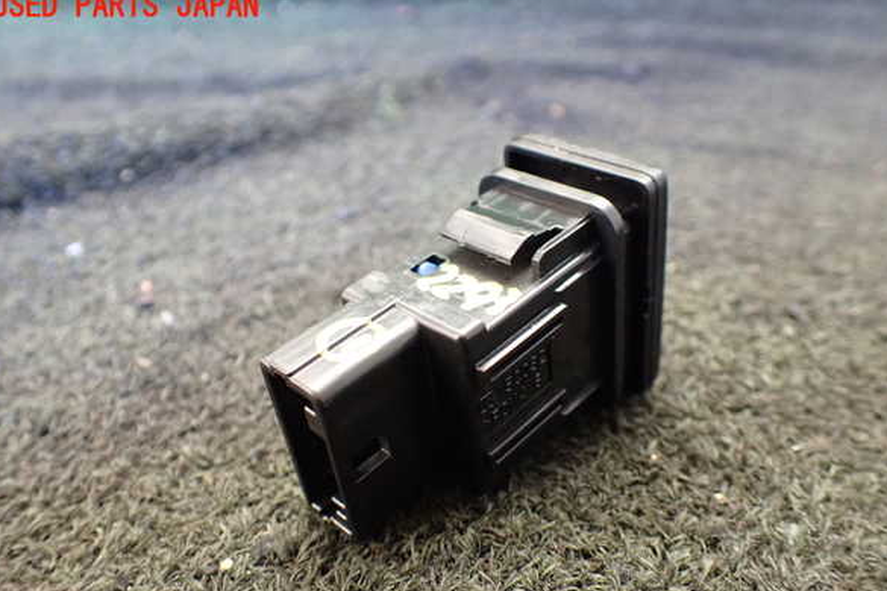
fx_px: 788
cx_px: 438
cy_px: 329
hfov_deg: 58.7
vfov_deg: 41.1
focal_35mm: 32
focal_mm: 5.4
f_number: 2.3
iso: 800
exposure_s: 1/80
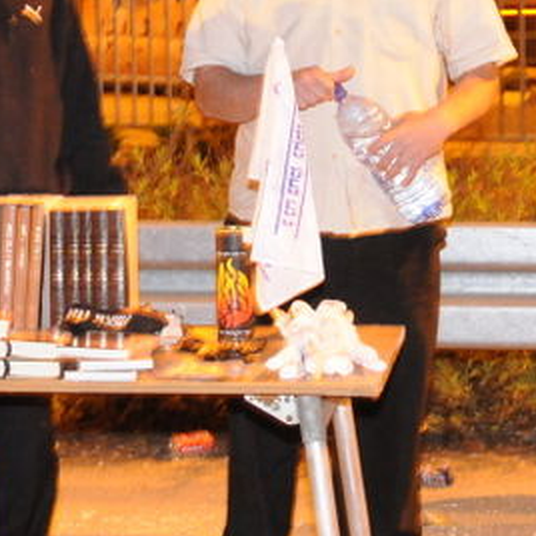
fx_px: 2558
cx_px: 300
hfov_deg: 12.0
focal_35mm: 146
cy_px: 86
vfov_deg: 11.9
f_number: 4.5
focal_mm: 30
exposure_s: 1/6
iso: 2500
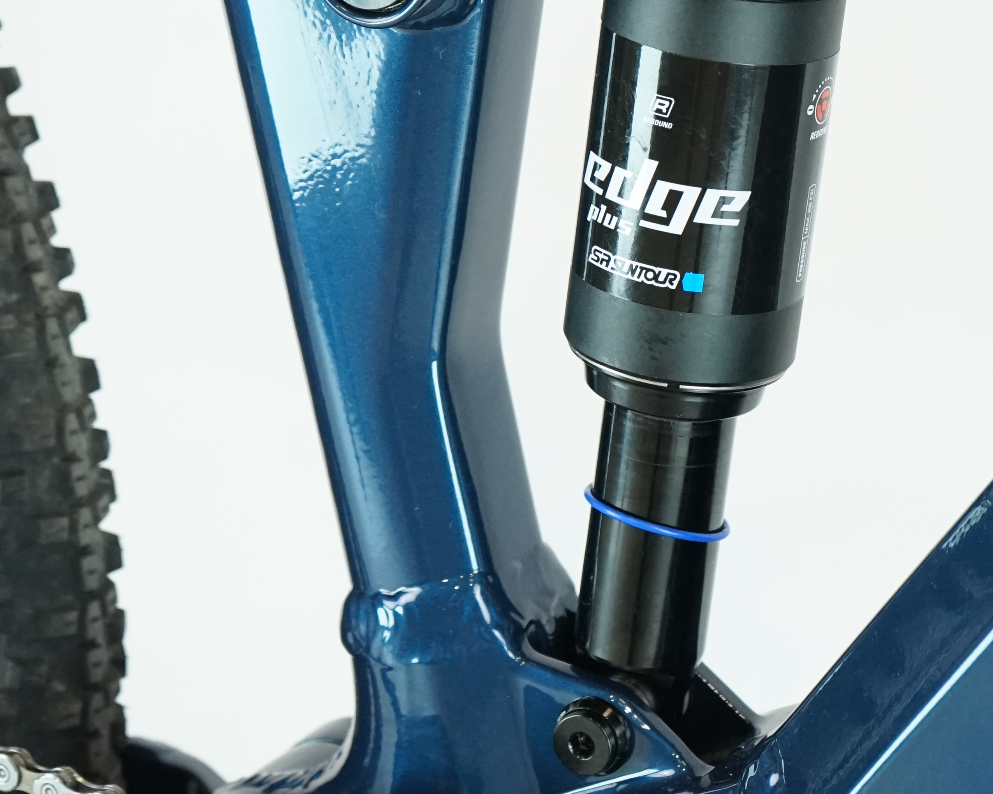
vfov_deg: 14.4
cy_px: 116
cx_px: 761
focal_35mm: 106
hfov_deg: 18.0
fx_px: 3115
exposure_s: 1/200
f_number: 5.6
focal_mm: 48
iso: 2000
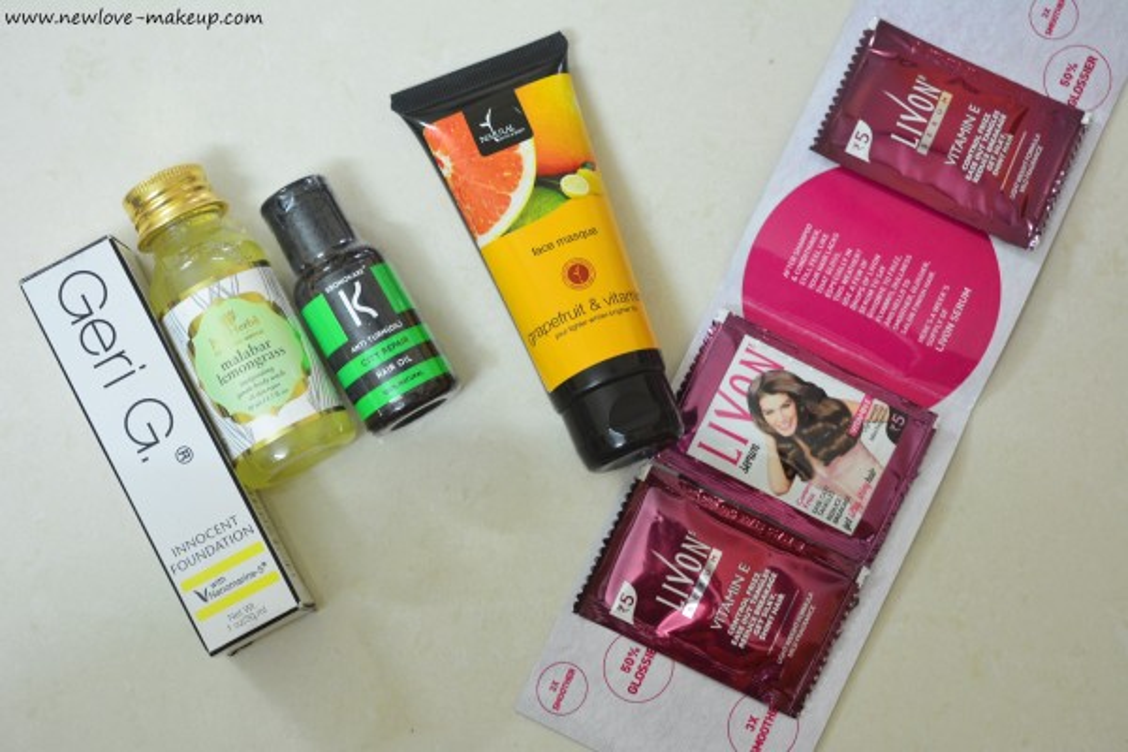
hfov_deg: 29.9
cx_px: 564
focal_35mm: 68
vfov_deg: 20.2
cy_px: 376
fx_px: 2115
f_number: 5.6
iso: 1000
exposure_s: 1/6
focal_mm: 45
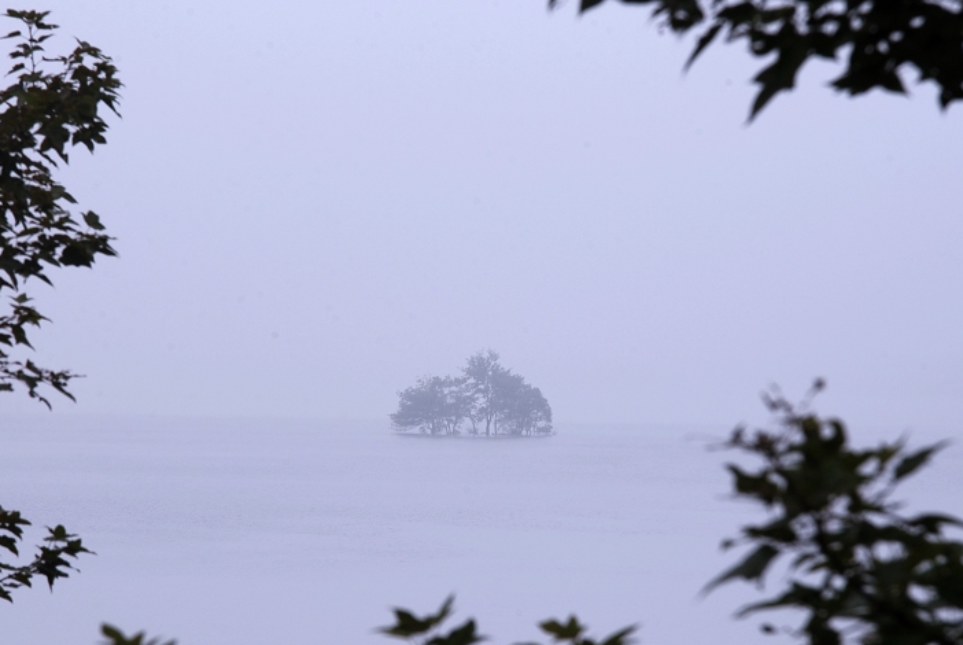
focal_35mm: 342
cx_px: 495
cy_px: 333
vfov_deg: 4.0
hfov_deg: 6.0
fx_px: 9160
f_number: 14
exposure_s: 1/10
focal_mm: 200
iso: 100
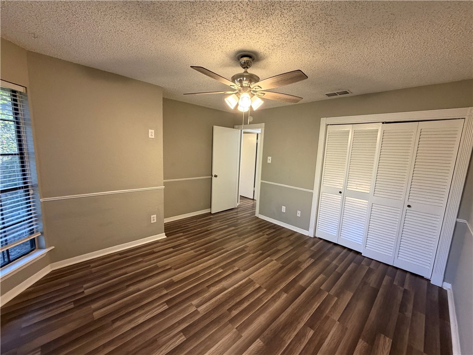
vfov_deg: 85.7
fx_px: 191
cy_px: 178
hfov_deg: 102.1
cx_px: 236
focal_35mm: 14
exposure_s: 1/60
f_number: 2.2
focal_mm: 2.22
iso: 400
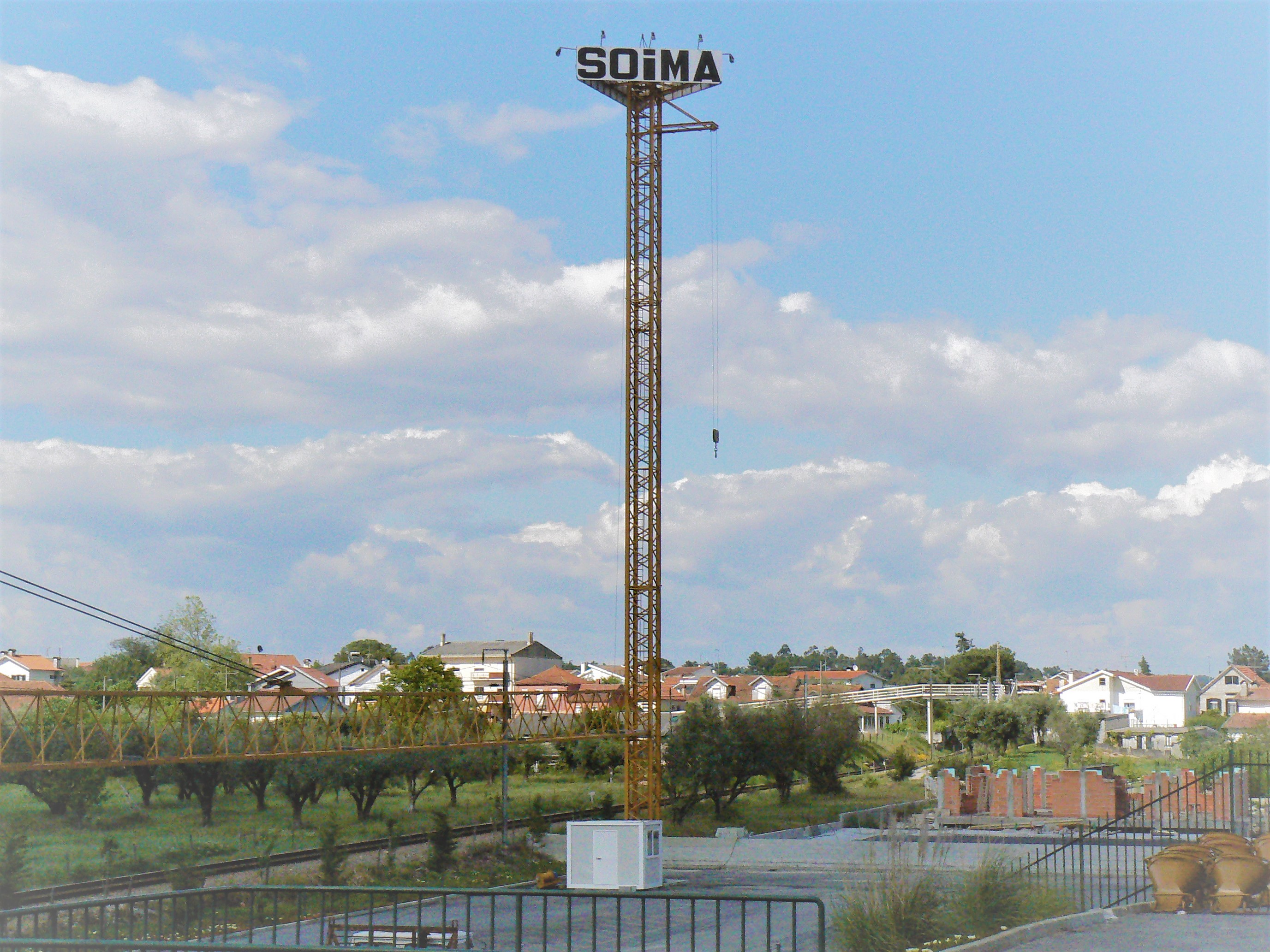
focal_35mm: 68
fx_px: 2495
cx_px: 635
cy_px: 476
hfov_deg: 28.6
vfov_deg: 21.6
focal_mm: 11.4
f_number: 8
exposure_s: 1/2000
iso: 400
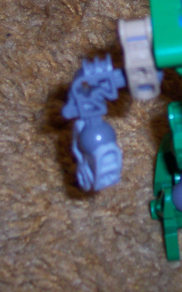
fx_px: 936
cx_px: 212
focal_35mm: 118
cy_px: 65
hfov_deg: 10.9
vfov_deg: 17.6
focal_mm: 8
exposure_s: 1/30
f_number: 2.8
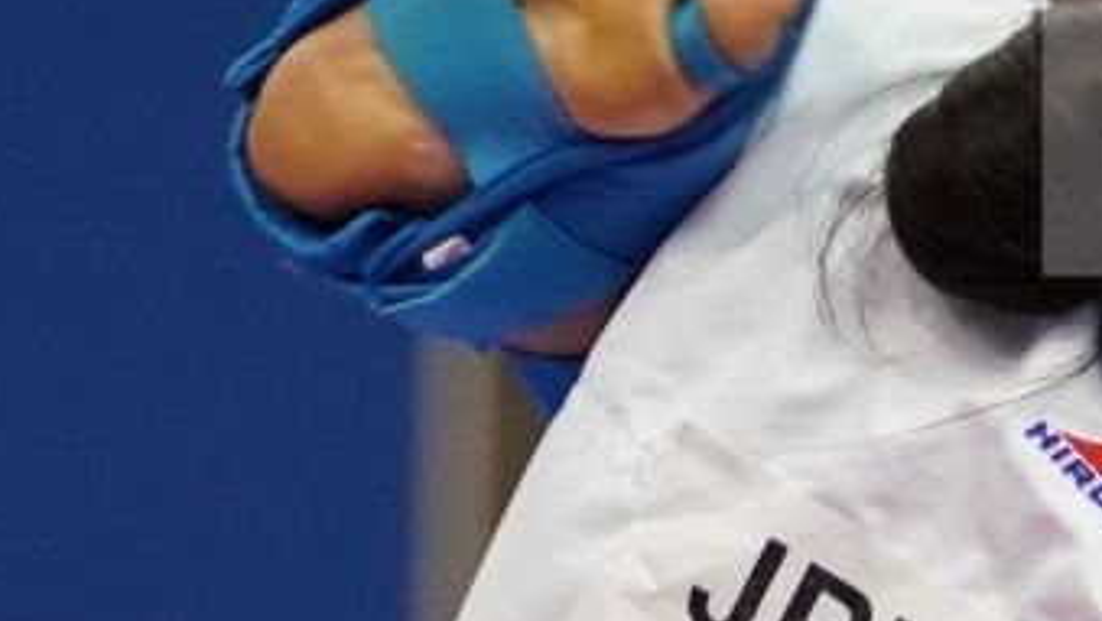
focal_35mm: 807
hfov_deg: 2.7
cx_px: 1346
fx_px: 23590
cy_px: 1131
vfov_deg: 1.5
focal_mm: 97
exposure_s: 1/1000
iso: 2500
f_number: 2.8
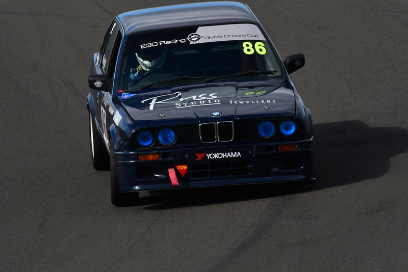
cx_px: 204
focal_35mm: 750
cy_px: 136
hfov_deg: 2.7
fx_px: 8503
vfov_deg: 1.8
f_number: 13
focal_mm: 500
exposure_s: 1/640
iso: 500
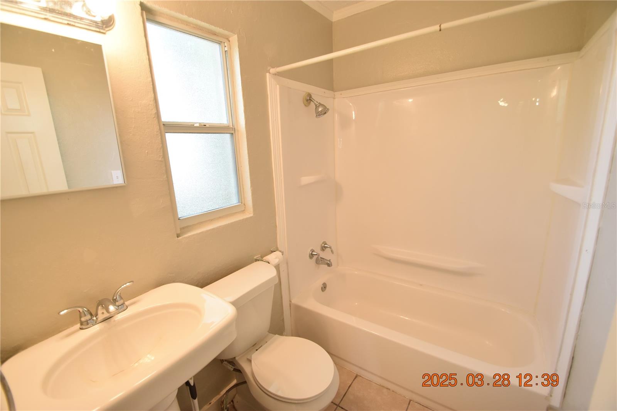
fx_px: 257
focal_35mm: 15
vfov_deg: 77.3
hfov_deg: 100.4
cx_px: 308
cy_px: 206
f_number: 3.5
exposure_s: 1/60
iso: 800
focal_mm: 10
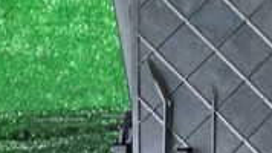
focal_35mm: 110
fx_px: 793
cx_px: 416
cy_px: 38
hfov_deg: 17.4
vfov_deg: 11.0
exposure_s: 1/25
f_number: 2.3
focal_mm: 5.4
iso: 800
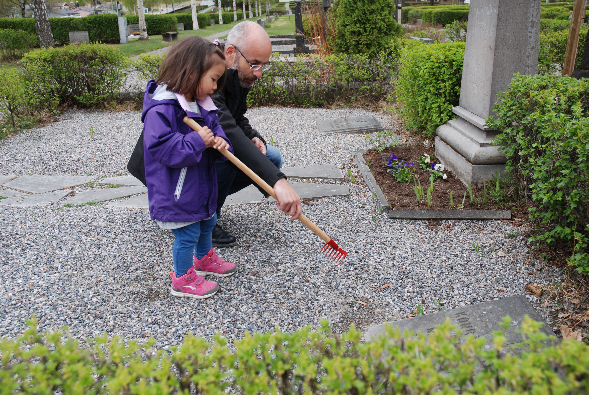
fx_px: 541
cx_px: 294
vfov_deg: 40.1
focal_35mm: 33
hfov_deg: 57.2
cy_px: 198
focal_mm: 22
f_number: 4.5
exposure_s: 1/80
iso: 200
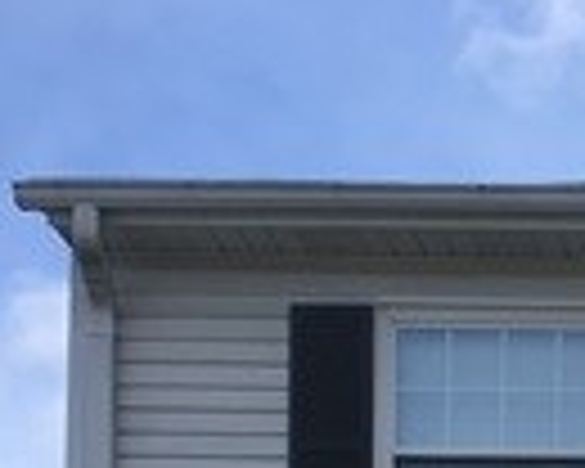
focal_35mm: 139
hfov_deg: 12.8
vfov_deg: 10.1
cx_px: 999
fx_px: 2407
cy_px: 990
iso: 25
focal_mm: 4.15
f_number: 2.2
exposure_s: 1/950
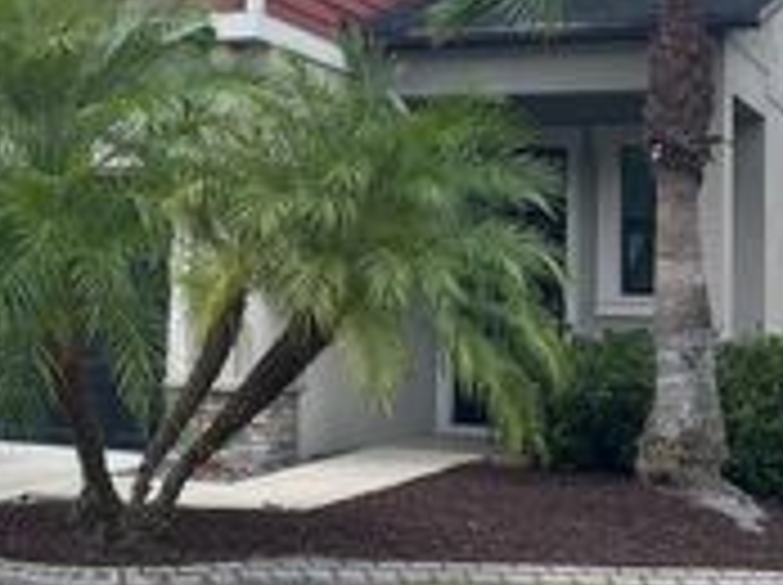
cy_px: 110
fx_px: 1626
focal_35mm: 72
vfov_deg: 20.2
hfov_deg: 26.5
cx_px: 153
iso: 32
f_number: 1.6
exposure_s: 1/2336
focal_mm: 5.1
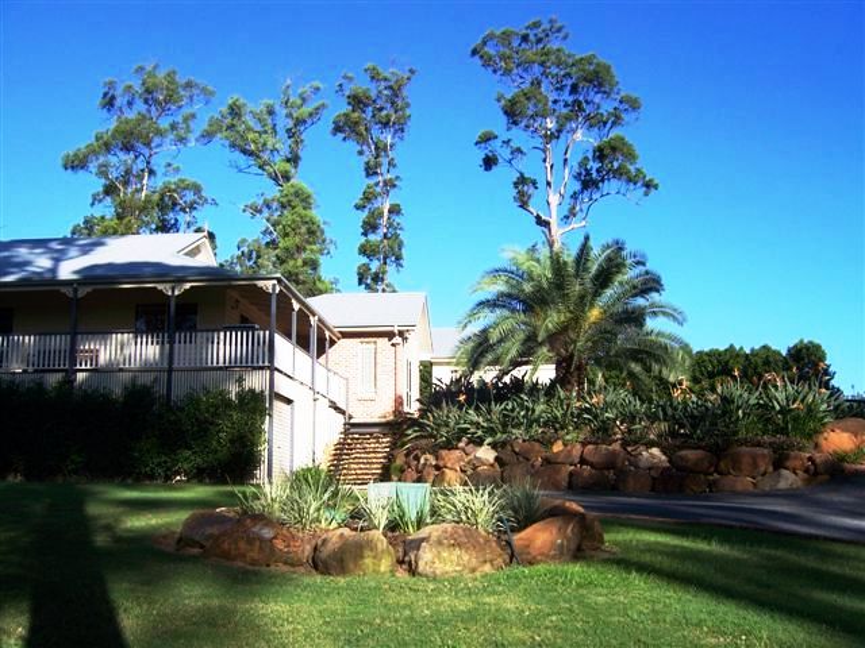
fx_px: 900
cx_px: 432
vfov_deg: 39.7
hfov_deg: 51.4
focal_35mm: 36
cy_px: 324
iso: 80
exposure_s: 1/400
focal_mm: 6.2
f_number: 4.5
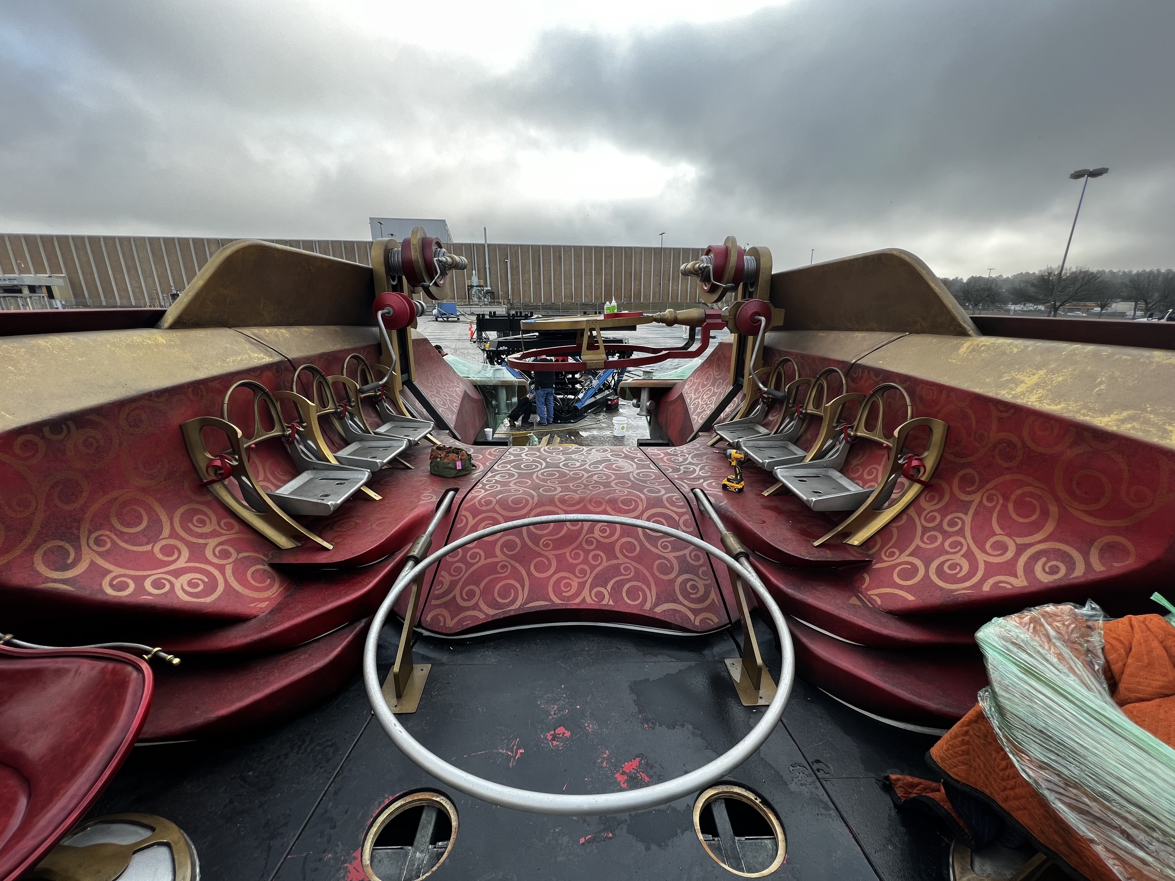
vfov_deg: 89.9
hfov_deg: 106.2
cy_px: 440
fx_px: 441
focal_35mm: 13
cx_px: 588
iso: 32
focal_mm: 1.57
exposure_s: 1/198
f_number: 1.8
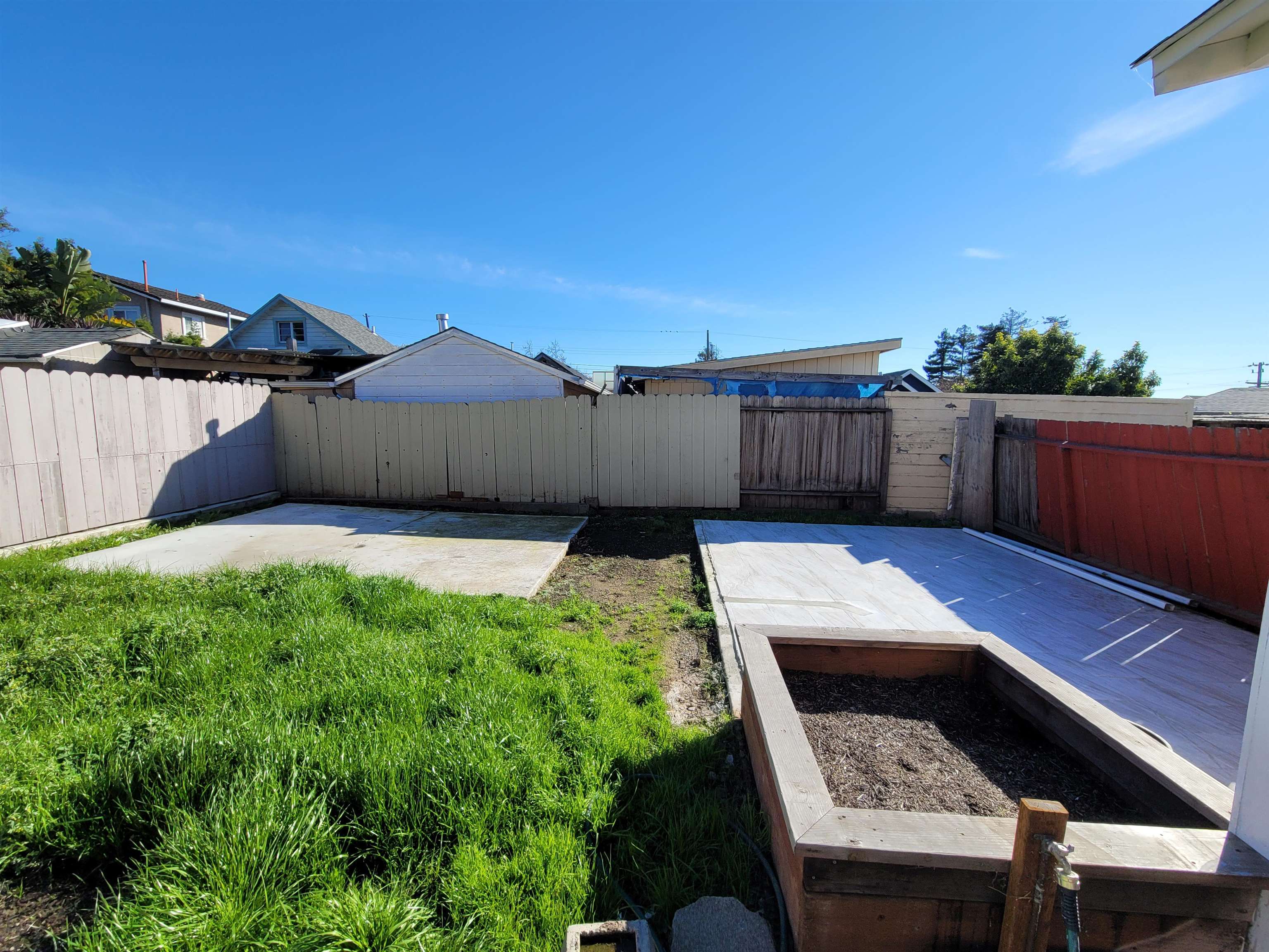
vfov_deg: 89.9
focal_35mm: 13
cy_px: 476
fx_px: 477
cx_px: 634
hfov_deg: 106.2
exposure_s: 1/1521
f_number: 2.2
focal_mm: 2.2
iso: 64
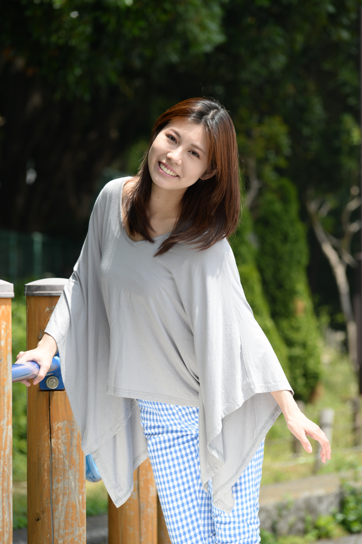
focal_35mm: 204
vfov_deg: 10.1
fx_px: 3080
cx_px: 181
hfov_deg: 6.7
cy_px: 276
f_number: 8
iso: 180
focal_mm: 200
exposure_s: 1/200
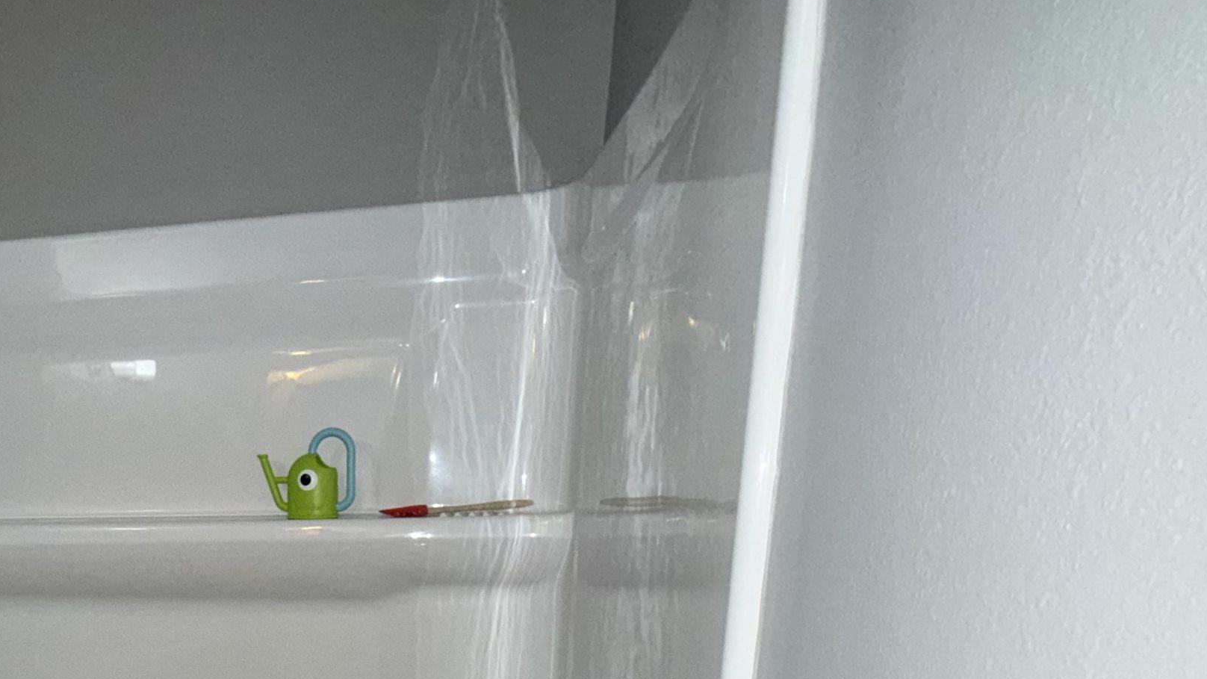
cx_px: 199
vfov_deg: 36.1
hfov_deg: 59.5
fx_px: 928
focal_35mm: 29
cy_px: 682
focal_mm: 2.22
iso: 125
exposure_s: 1/60
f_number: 2.2
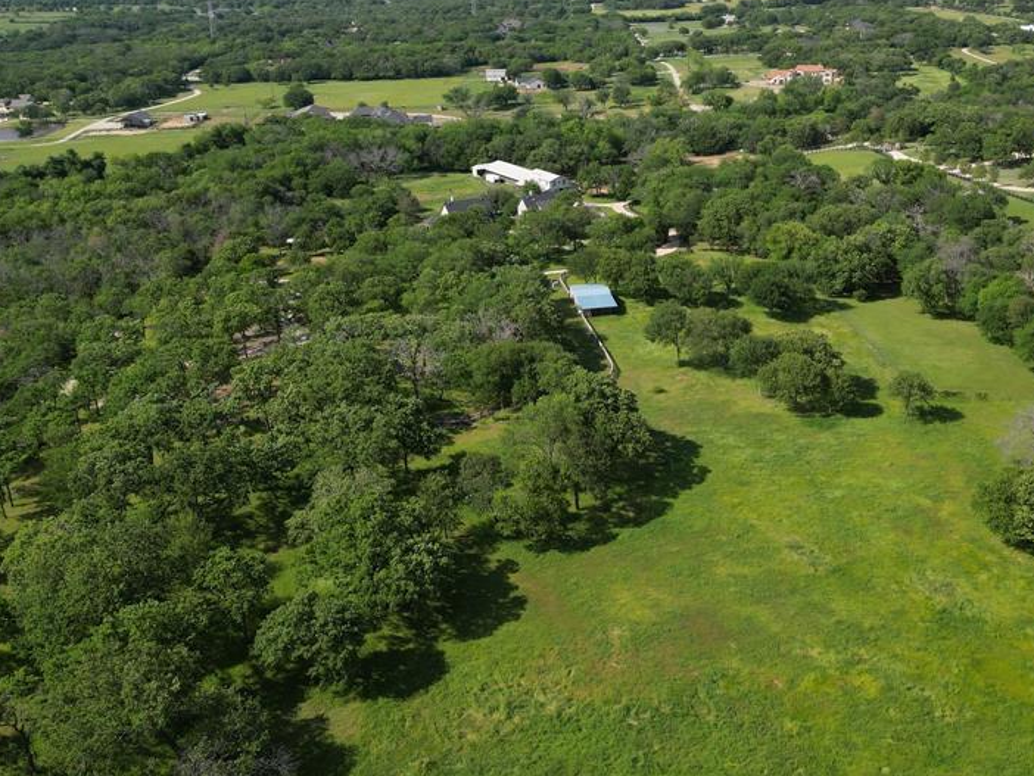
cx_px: 632
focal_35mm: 35
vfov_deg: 40.6
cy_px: 330
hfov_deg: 52.2
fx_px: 1046
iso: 120
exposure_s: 1/2500
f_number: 1.7
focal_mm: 6.72
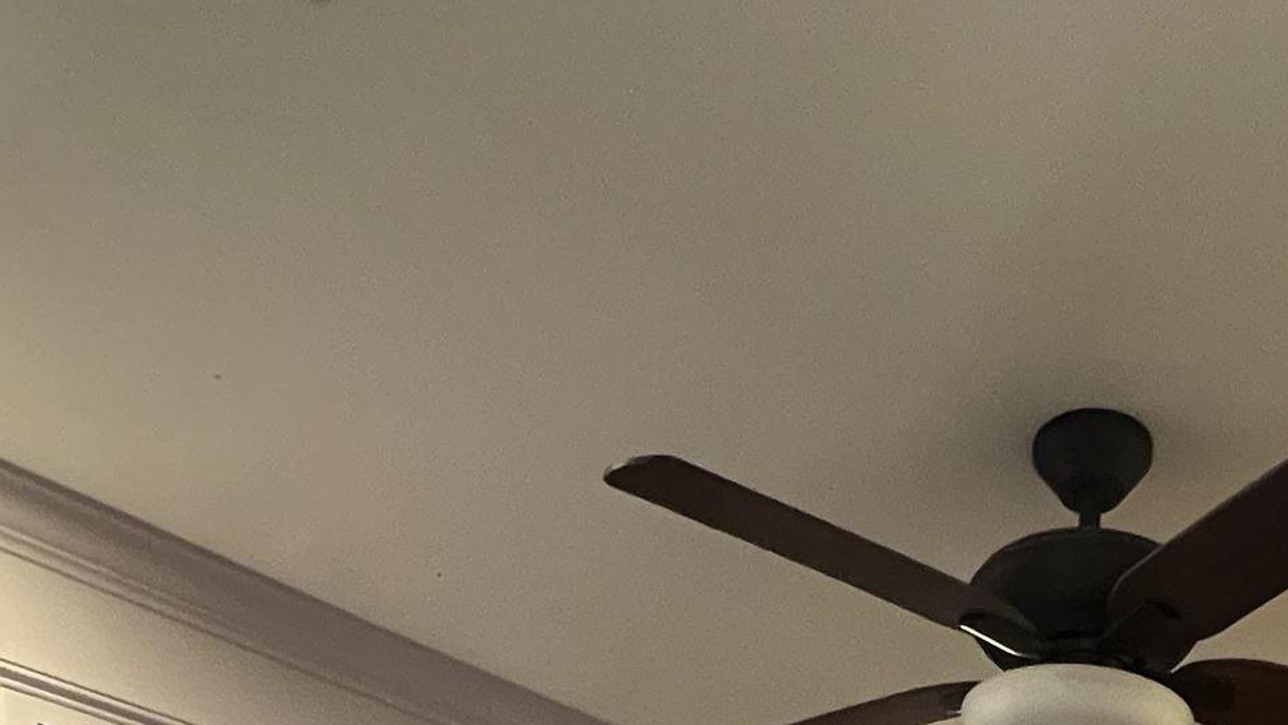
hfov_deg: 43.8
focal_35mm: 45
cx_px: 983
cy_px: 1491
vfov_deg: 17.6
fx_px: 1537
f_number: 1.8
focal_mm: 1.57
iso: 500
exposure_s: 1/60
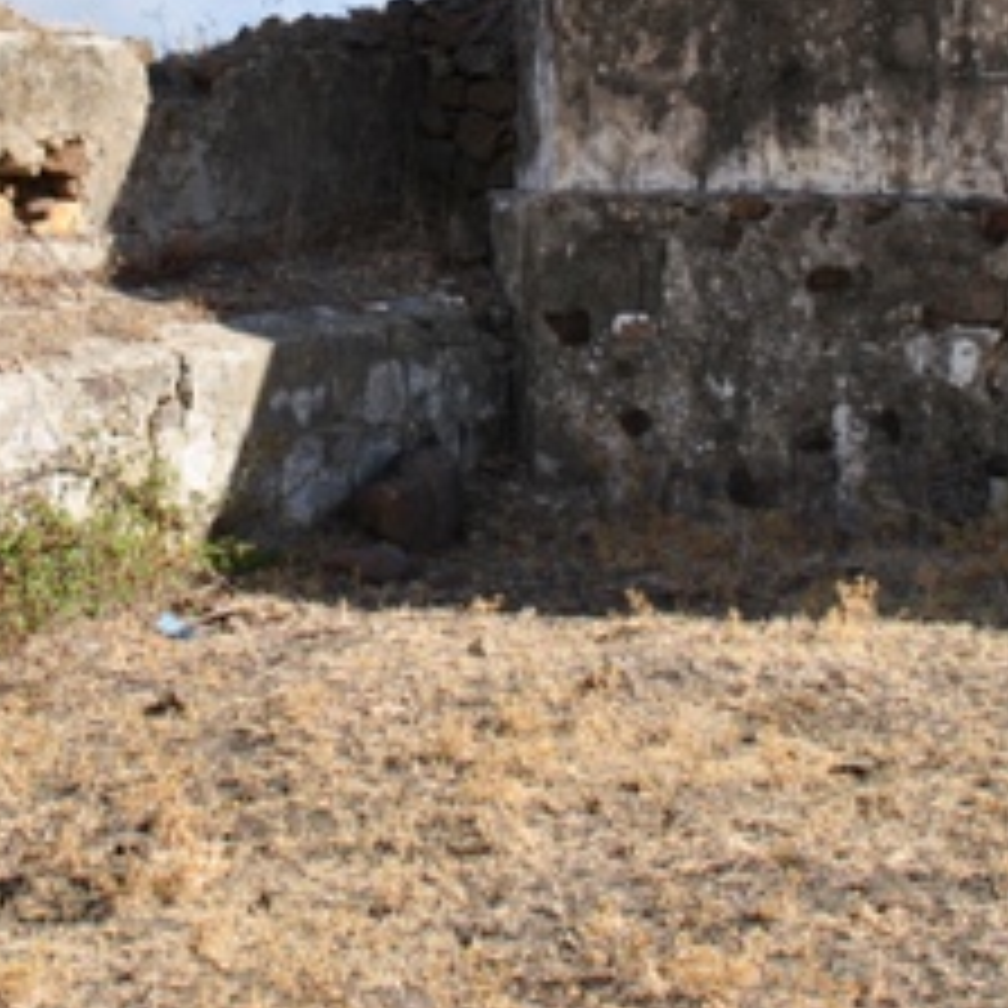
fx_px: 2405
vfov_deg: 23.0
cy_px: 68
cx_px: 279
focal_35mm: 73
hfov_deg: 23.5
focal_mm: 20
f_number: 10
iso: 160
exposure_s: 1/250
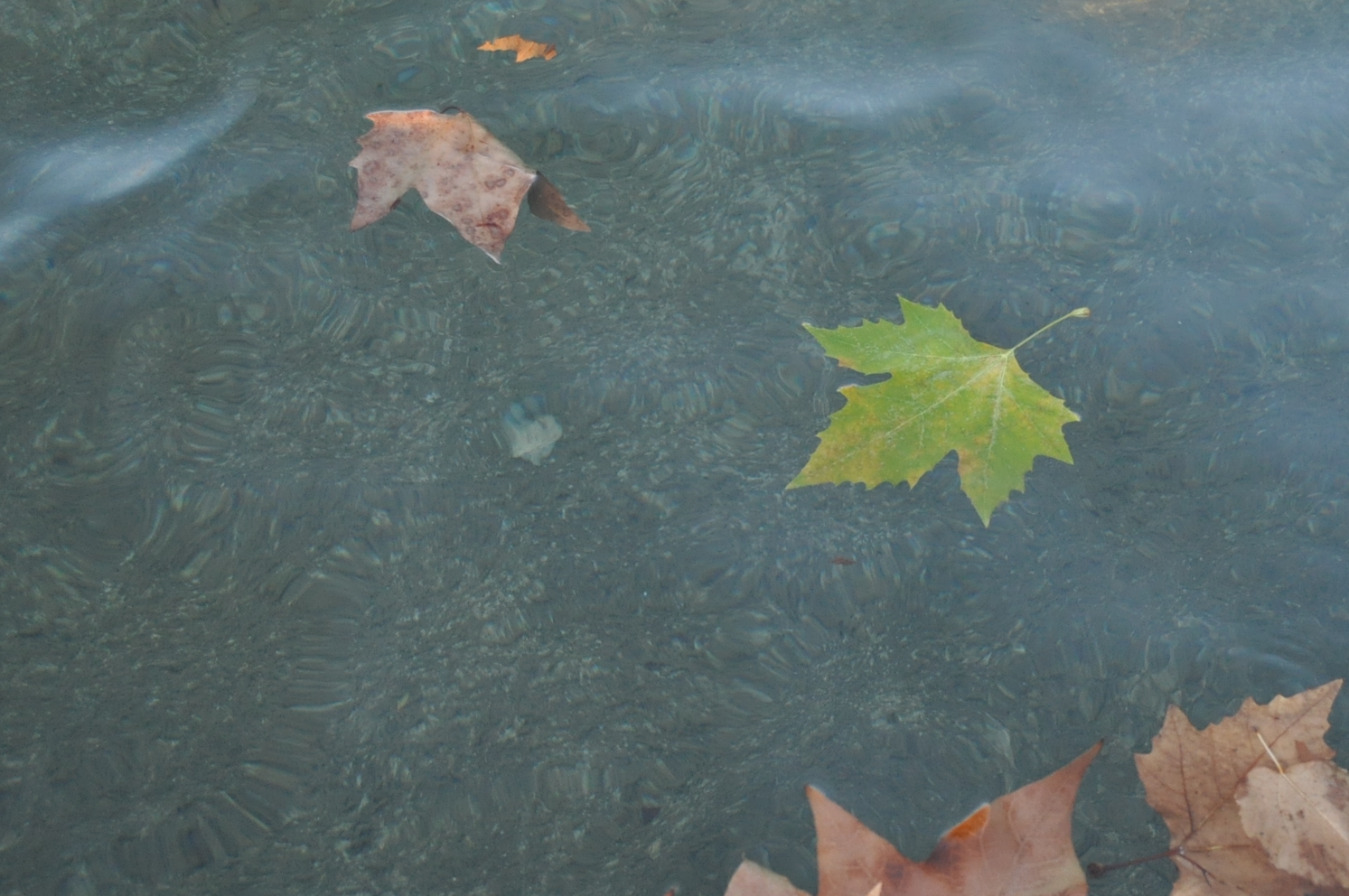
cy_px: 445
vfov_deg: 24.1
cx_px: 914
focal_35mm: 56
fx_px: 2096
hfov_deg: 35.3
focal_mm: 26
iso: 1250
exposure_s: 1/500
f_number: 4
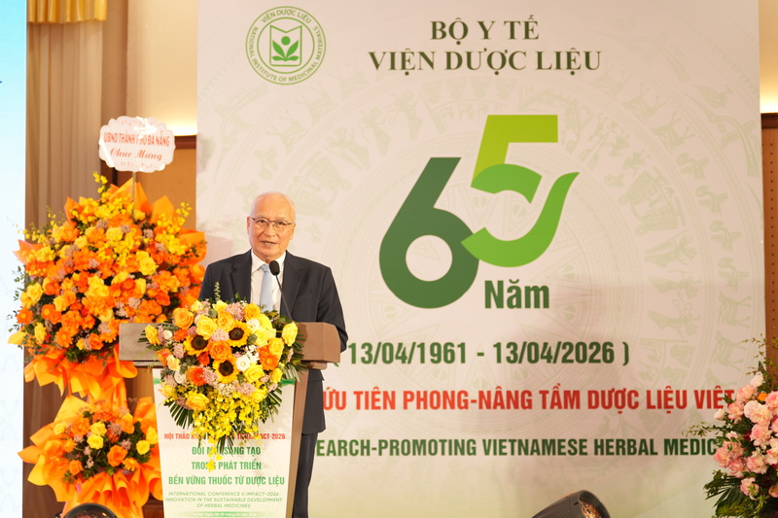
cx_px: 389
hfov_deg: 21.9
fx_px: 2009
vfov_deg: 14.7
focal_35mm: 93
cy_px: 259
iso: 640
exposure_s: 1/160
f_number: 2.8
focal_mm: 93
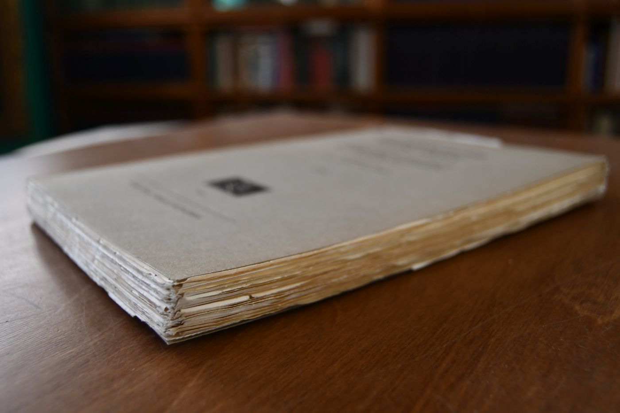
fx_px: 585
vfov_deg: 38.9
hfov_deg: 55.8
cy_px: 206
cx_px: 310
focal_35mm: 34
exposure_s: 1/250
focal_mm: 23
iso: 450
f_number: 3.8
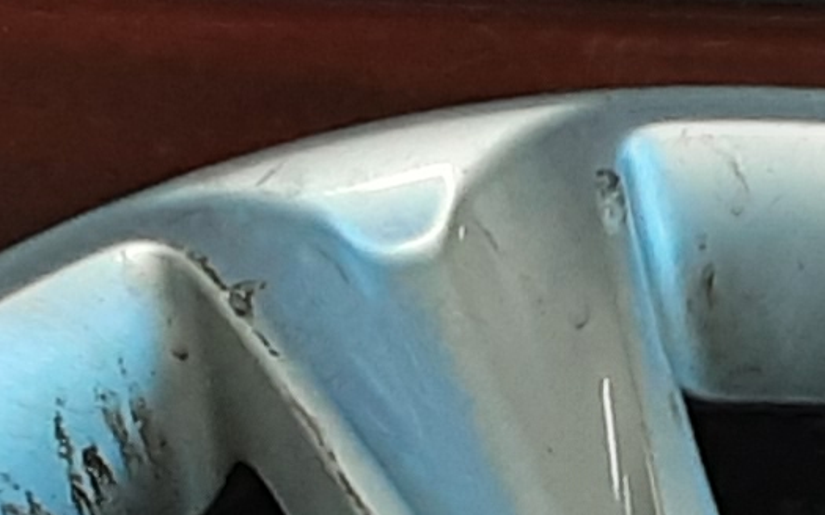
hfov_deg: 11.7
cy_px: 904
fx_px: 4002
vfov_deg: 7.2
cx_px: 616
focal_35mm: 178
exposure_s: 1/50
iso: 80
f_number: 1.9
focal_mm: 2.91
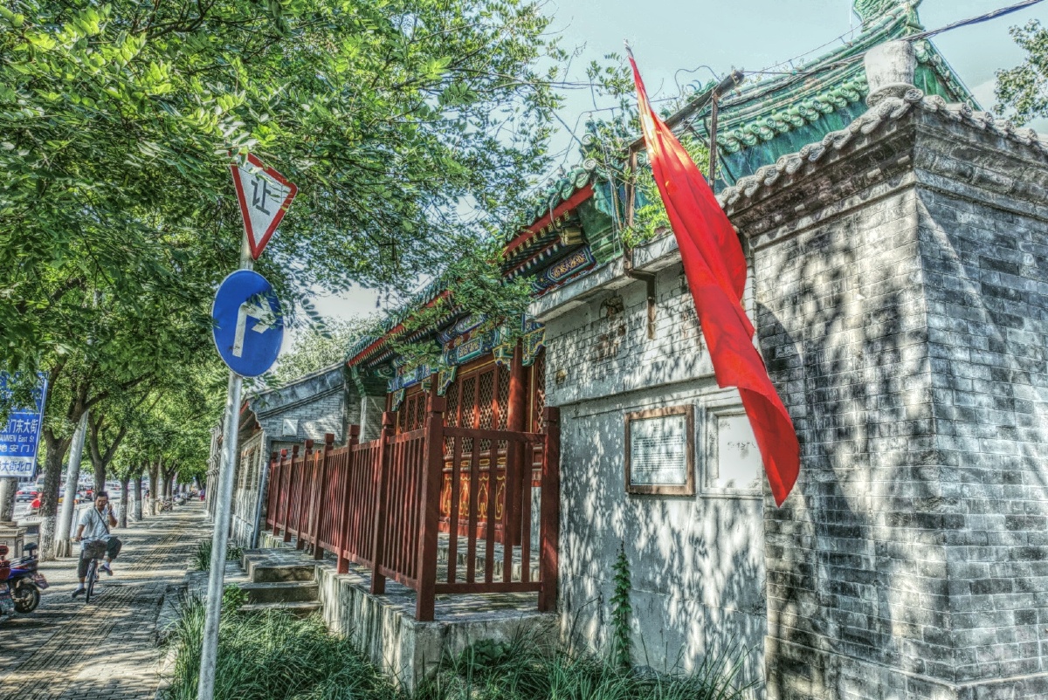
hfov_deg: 73.7
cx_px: 524
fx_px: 699
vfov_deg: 53.2
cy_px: 350
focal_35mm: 24
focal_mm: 8.8
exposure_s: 1/125
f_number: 5.6
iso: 125
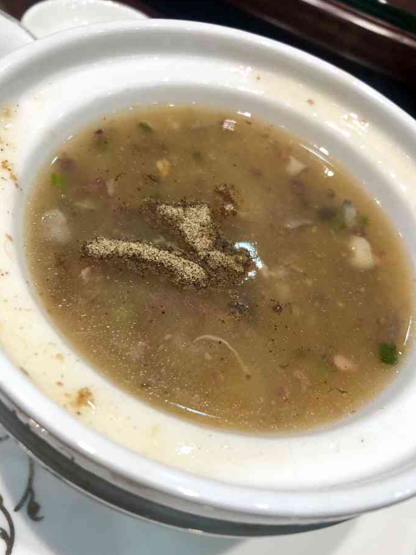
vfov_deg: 61.7
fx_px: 465
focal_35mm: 29
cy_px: 279
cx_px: 209
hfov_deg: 48.2
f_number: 1.8
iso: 25
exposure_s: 1/33
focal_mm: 3.99
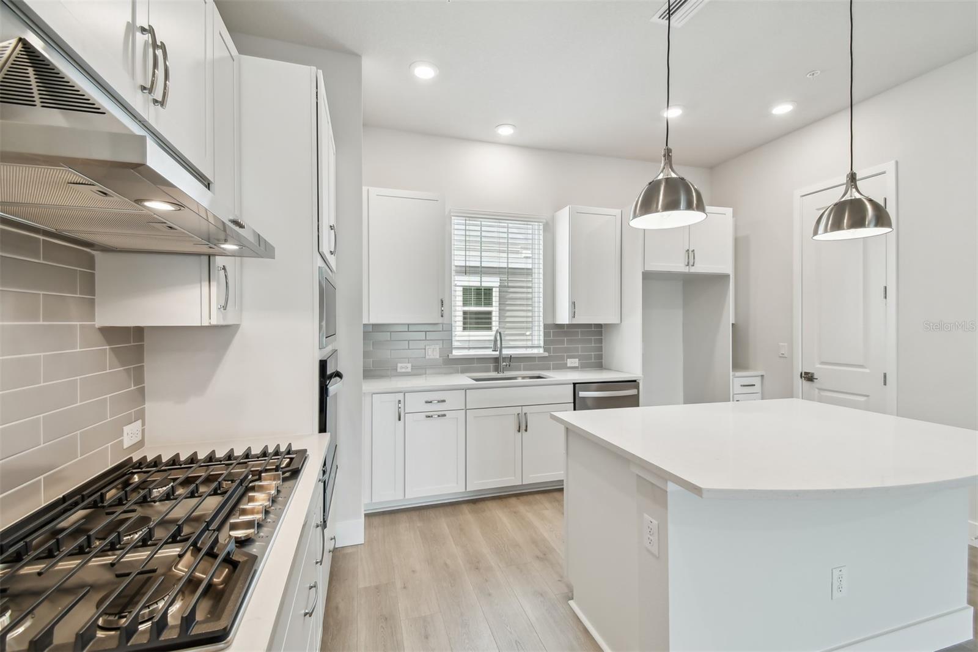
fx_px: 407
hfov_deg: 100.4
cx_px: 489
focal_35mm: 15
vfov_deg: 77.3
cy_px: 326
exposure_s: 1/25
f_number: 7.1
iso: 100
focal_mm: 10
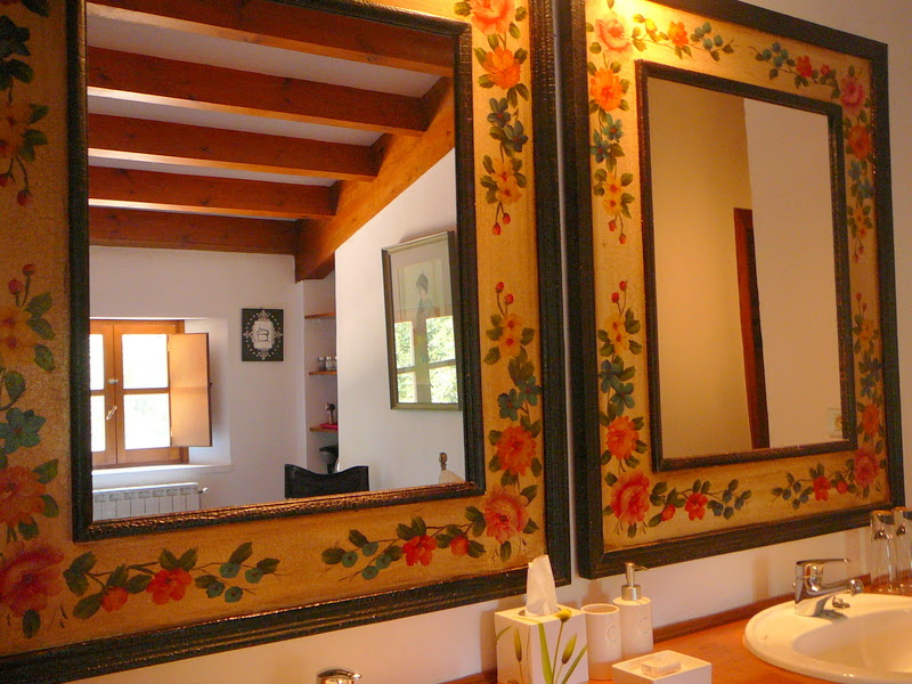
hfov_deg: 52.6
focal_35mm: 35
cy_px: 342
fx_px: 922
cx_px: 456
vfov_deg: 40.7
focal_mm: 5.2
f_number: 2.8
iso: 200
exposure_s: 1/25
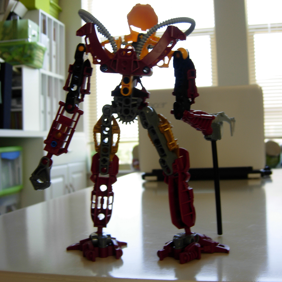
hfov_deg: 39.2
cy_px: 110
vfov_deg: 39.0
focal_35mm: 43
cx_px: 140
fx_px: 396
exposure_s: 1/21.9
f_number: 3
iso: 50
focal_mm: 7.5
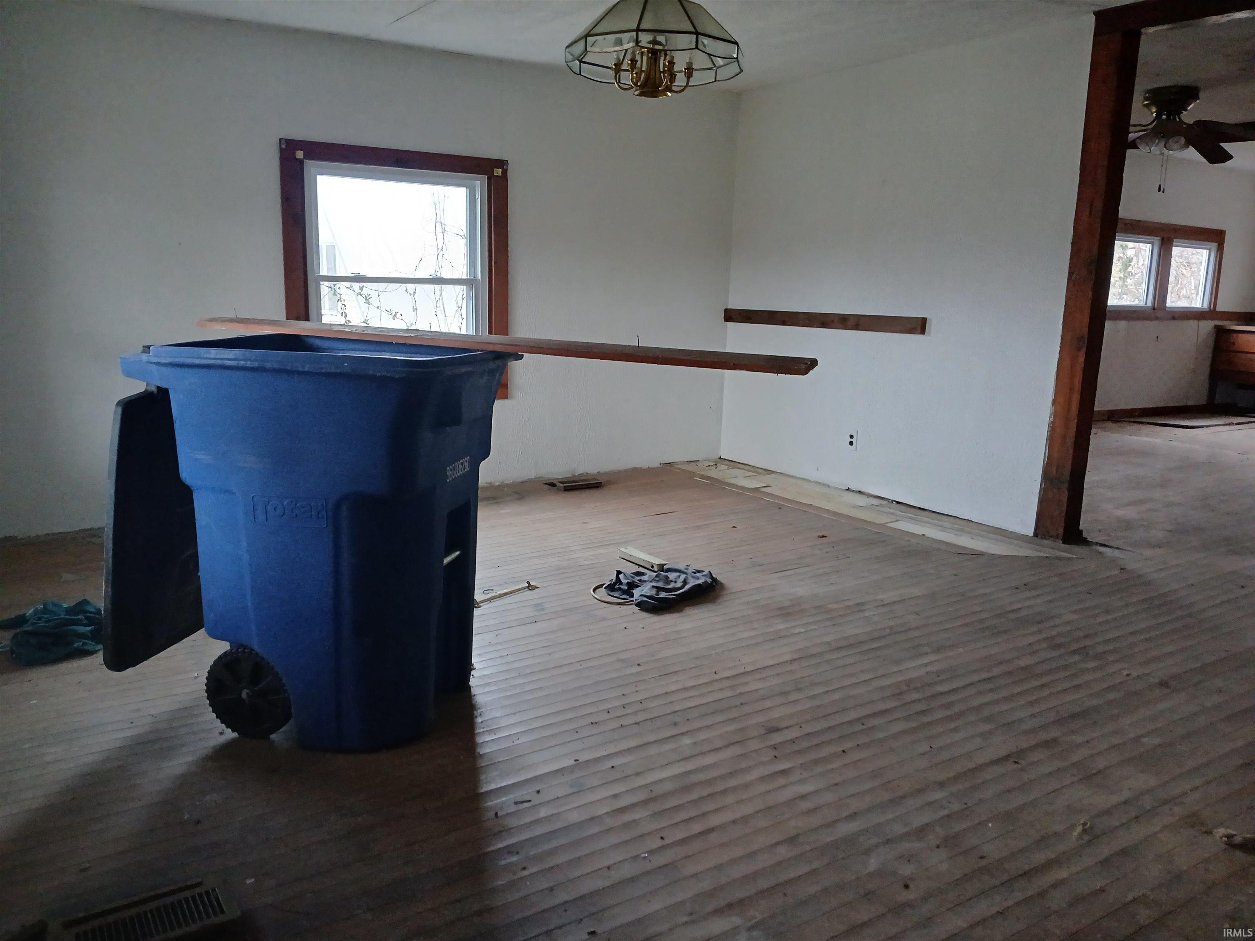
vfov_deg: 53.1
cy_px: 470
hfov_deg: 67.3
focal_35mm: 26
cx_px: 628
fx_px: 943
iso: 250
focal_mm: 3.98
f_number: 1.8
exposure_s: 1/24
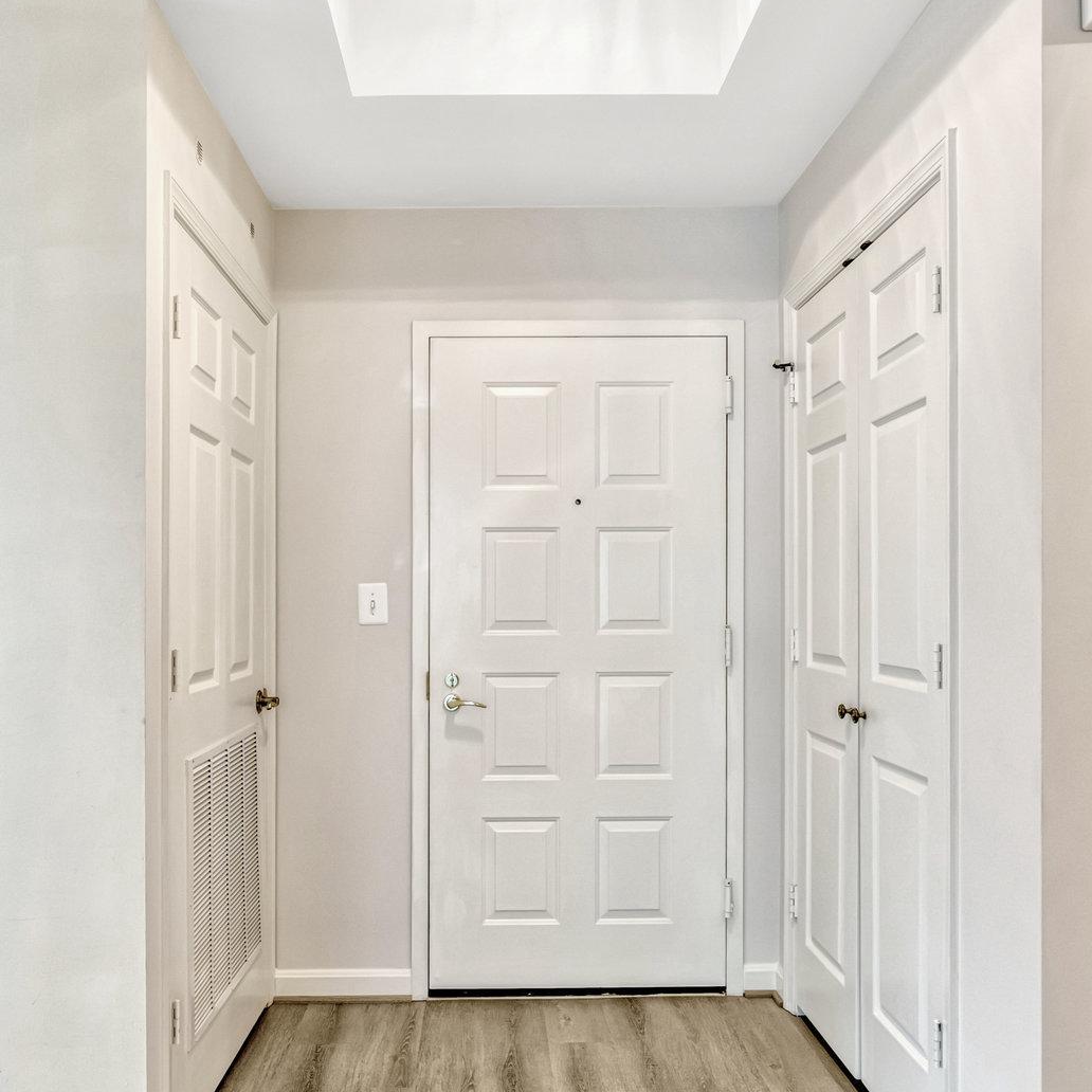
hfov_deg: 58.9
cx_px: 474
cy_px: 613
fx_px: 964
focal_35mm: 27
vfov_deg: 58.9
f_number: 7.1
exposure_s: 1/15
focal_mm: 16
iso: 1250
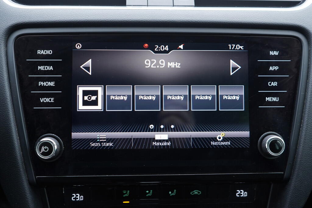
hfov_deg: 53.1
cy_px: 104
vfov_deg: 36.9
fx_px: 312
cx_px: 156
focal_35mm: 36
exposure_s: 1/40
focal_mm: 24
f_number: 2.8
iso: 320
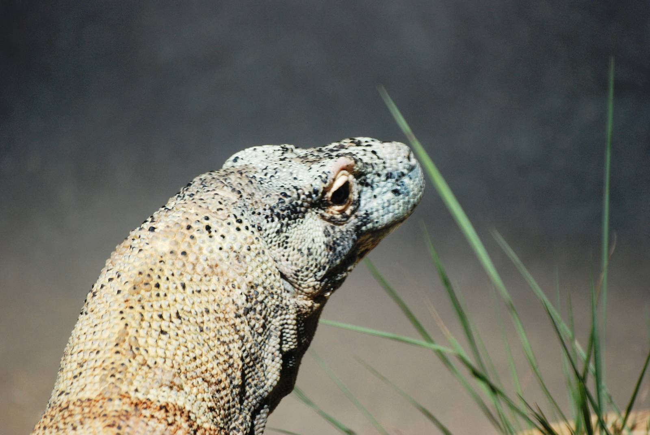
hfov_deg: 5.1
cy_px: 218
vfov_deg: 3.4
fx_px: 7321
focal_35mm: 405
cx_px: 325
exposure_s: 1/2000
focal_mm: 270
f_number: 5.6
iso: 400
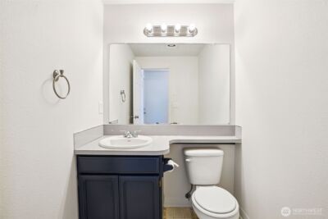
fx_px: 146
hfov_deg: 96.7
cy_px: 110
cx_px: 164
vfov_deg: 73.8
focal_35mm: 16
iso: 400
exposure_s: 1/15
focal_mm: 16
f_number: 8
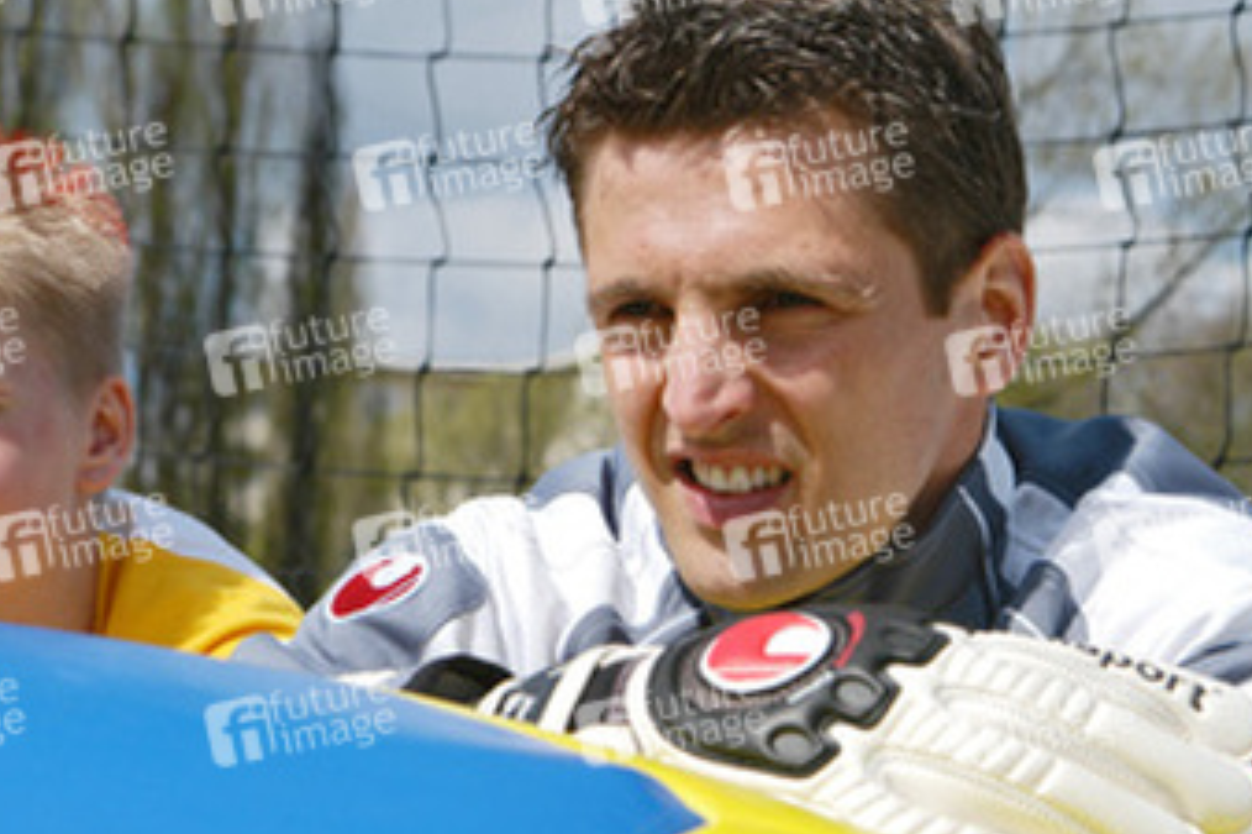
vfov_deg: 12.2
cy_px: 445
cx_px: 720
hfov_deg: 18.3
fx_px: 3893
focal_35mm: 112
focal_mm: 56
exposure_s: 1/1000
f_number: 7.1
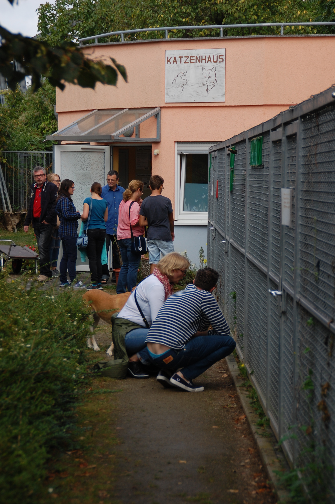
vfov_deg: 17.5
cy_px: 252
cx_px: 168
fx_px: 1636
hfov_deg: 11.7
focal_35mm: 117
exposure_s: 1/500
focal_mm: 78
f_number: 5.6
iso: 200
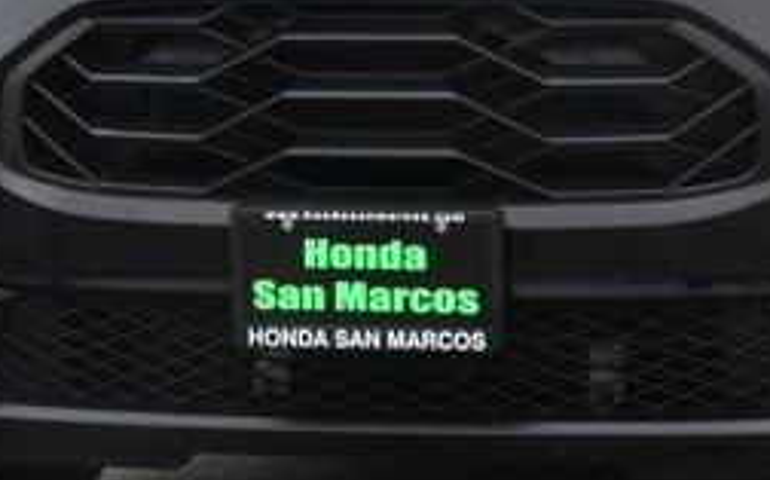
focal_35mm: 202
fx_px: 4235
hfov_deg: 10.4
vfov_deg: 6.4
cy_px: -66
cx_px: 565
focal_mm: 52
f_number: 8
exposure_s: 1/250
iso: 280
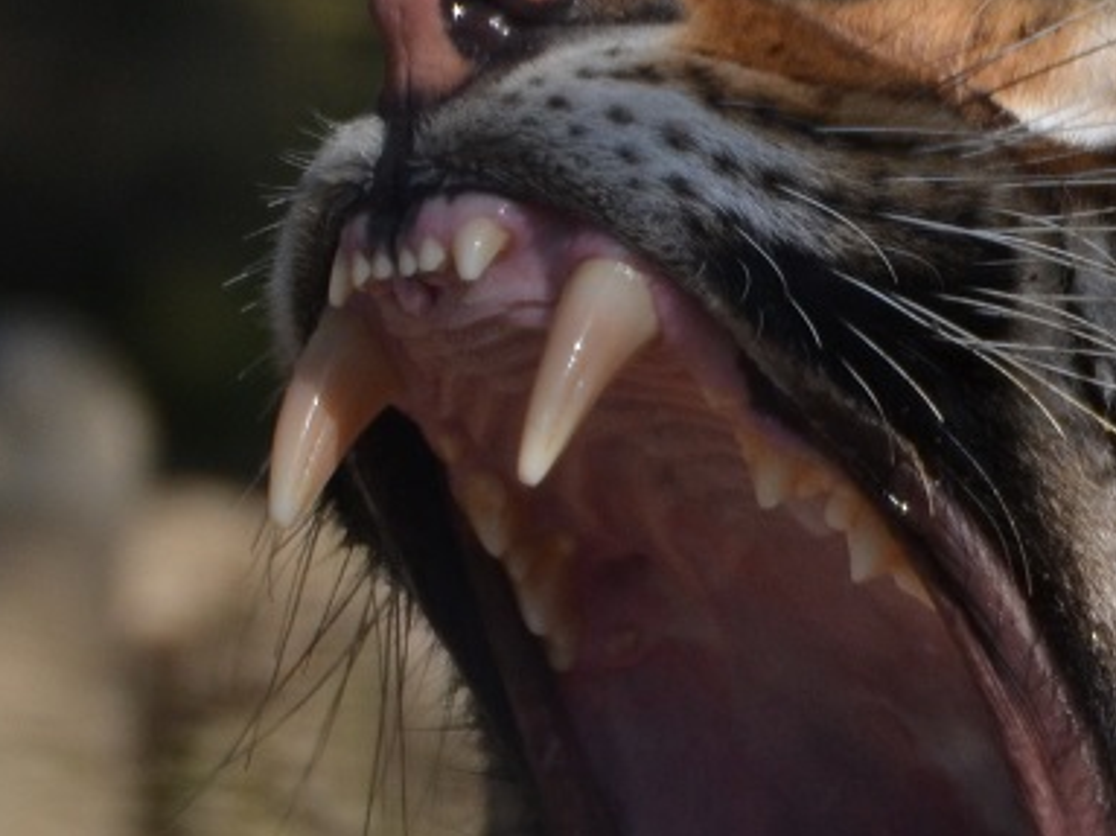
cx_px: 1160
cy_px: 906
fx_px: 36065
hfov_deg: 1.8
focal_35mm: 1119
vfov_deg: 1.3
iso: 400
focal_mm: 220
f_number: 5.3
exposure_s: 1/1250
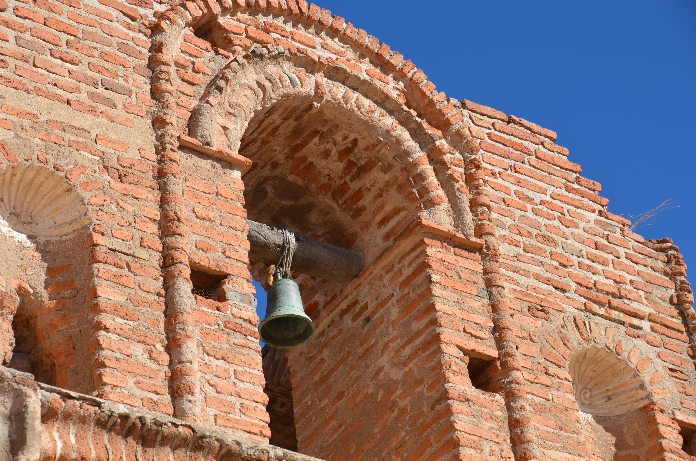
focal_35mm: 120
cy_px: 230
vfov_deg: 11.4
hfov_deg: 17.1
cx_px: 348
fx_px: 2315
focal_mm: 80
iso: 100
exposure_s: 1/320
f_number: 9
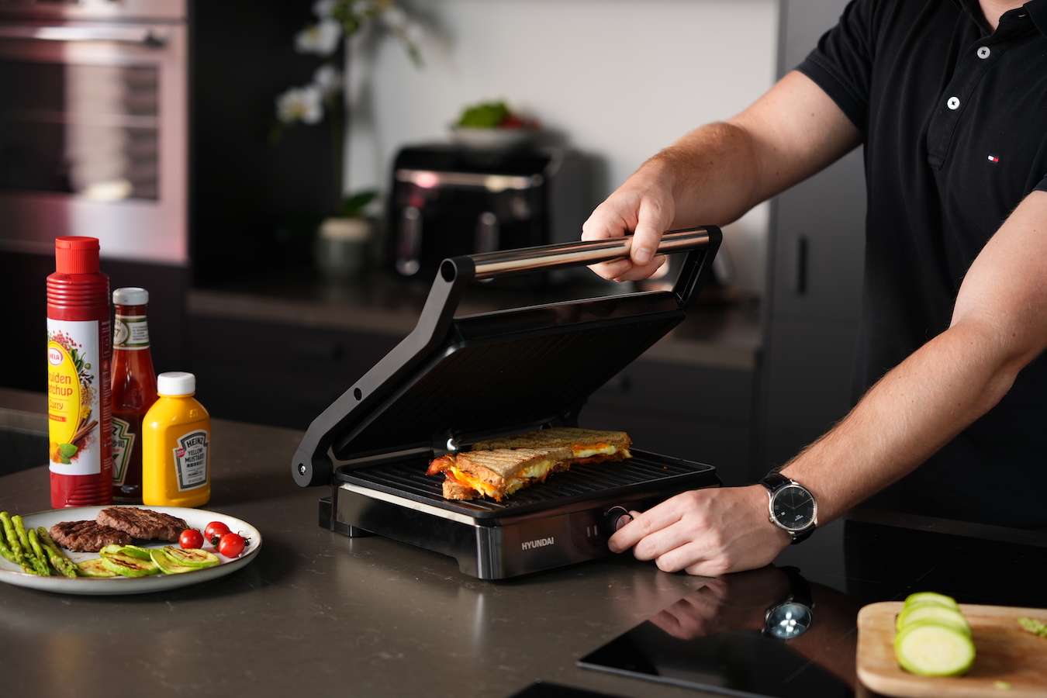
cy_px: 349
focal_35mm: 70
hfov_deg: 28.8
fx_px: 2036
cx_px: 524
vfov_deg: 19.5
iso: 200
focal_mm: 70
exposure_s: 1/50
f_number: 2.8
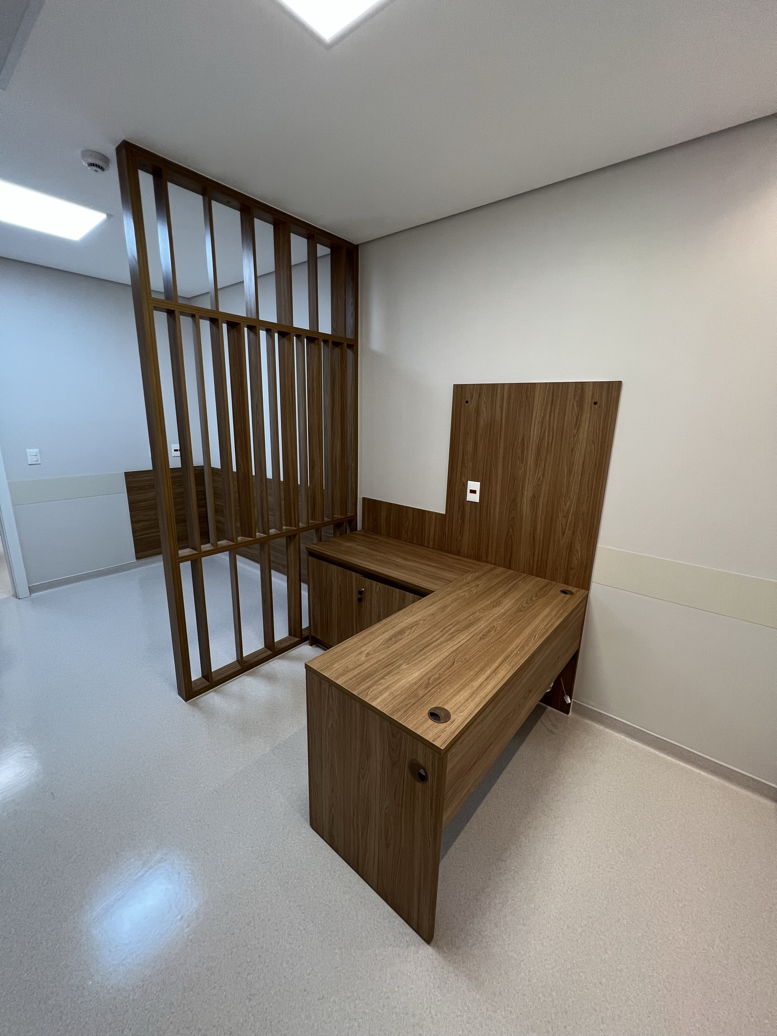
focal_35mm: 13
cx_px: 388
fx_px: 389
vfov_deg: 106.2
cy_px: 518
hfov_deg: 89.9
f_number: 1.8
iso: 160
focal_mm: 1.57
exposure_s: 1/120
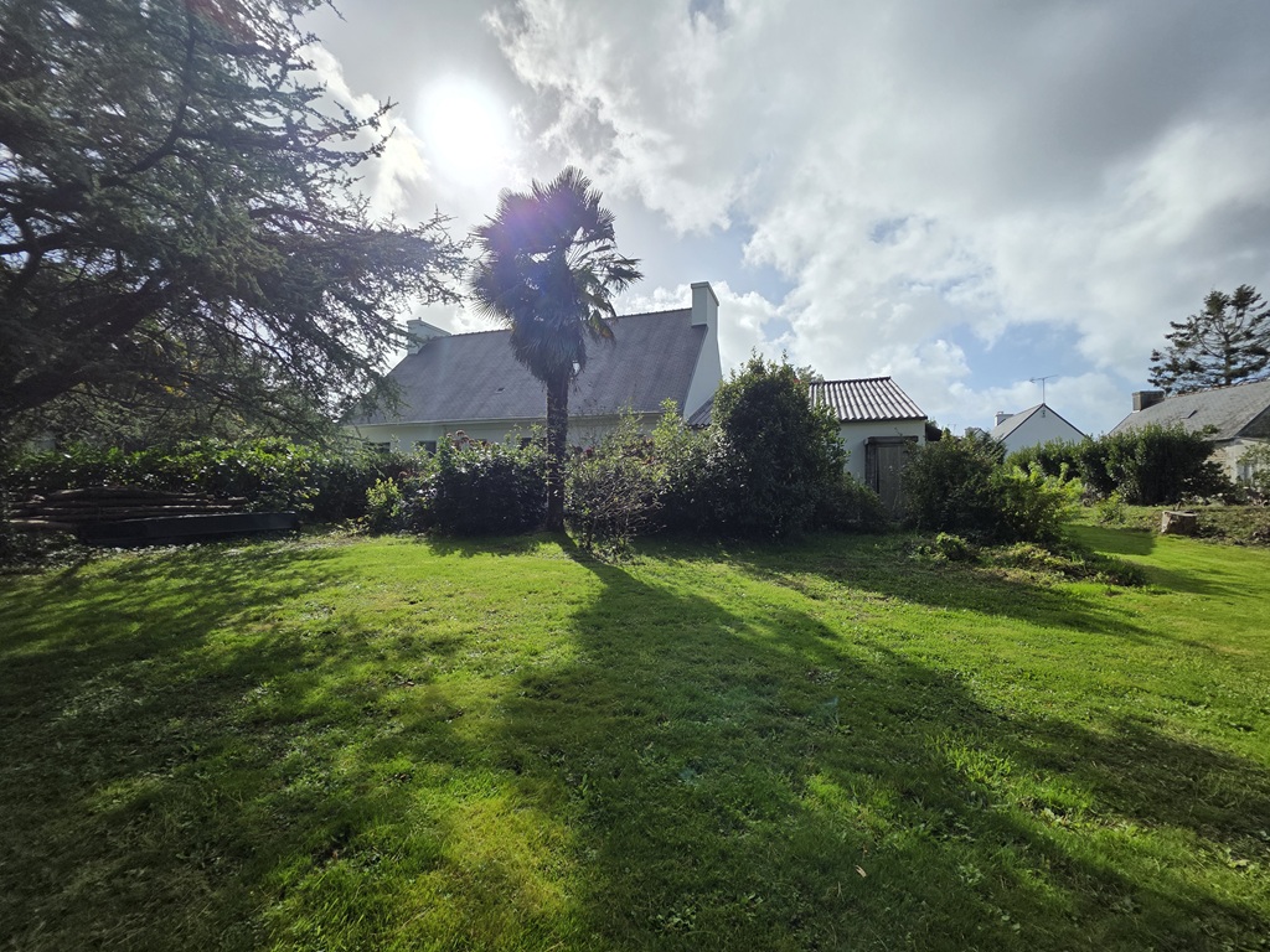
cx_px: 635
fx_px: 477
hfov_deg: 106.2
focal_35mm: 13
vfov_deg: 89.9
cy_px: 476
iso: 40
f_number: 1.9
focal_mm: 2.2
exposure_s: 1/4125
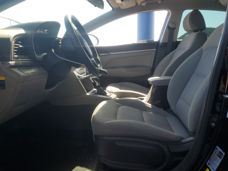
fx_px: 184
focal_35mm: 28
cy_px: 81
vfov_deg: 49.7
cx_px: 120
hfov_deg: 63.4
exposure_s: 1/476
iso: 50
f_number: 1.5
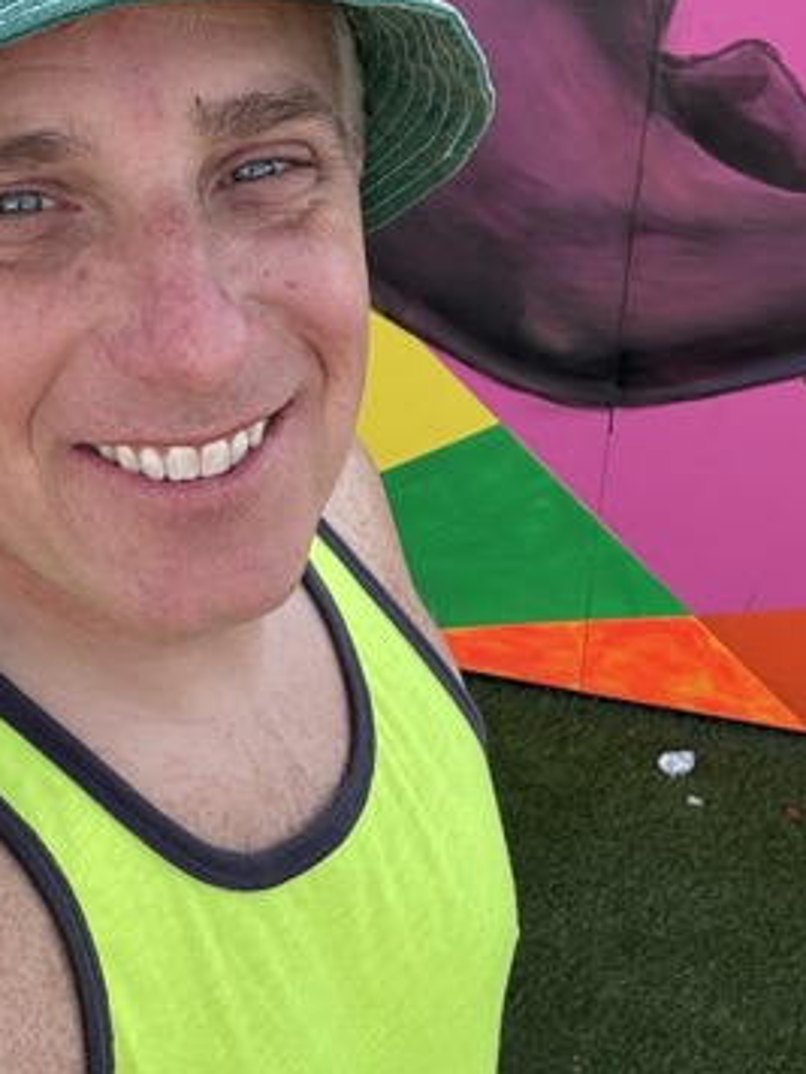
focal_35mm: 54
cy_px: 546
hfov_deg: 26.9
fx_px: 1676
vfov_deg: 35.5
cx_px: 284
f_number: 1.9
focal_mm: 2.69
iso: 20
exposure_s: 1/121
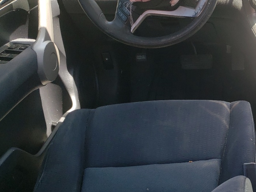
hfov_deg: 29.2
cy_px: 111
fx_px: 436
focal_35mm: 59
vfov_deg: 24.8
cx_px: 288
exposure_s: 1/156
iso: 50
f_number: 1.5
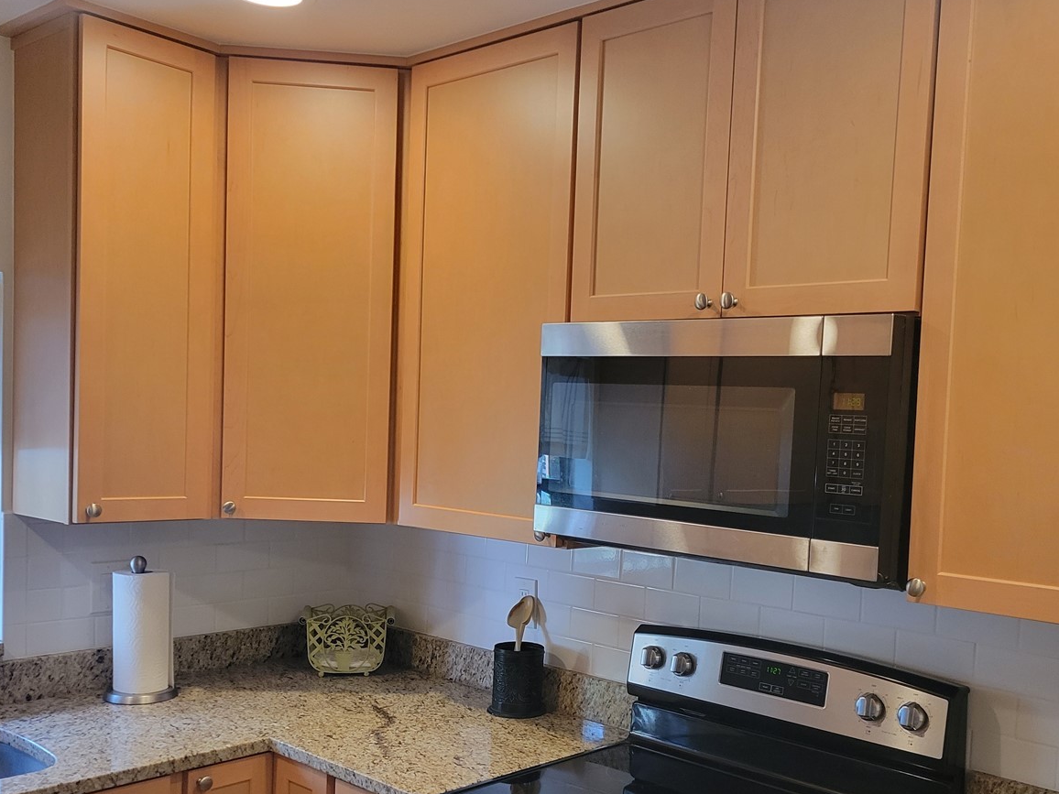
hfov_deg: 50.9
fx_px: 1101
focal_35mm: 36
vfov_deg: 39.5
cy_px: 481
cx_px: 650
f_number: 1.8
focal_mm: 5.4
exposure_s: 1/120
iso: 320
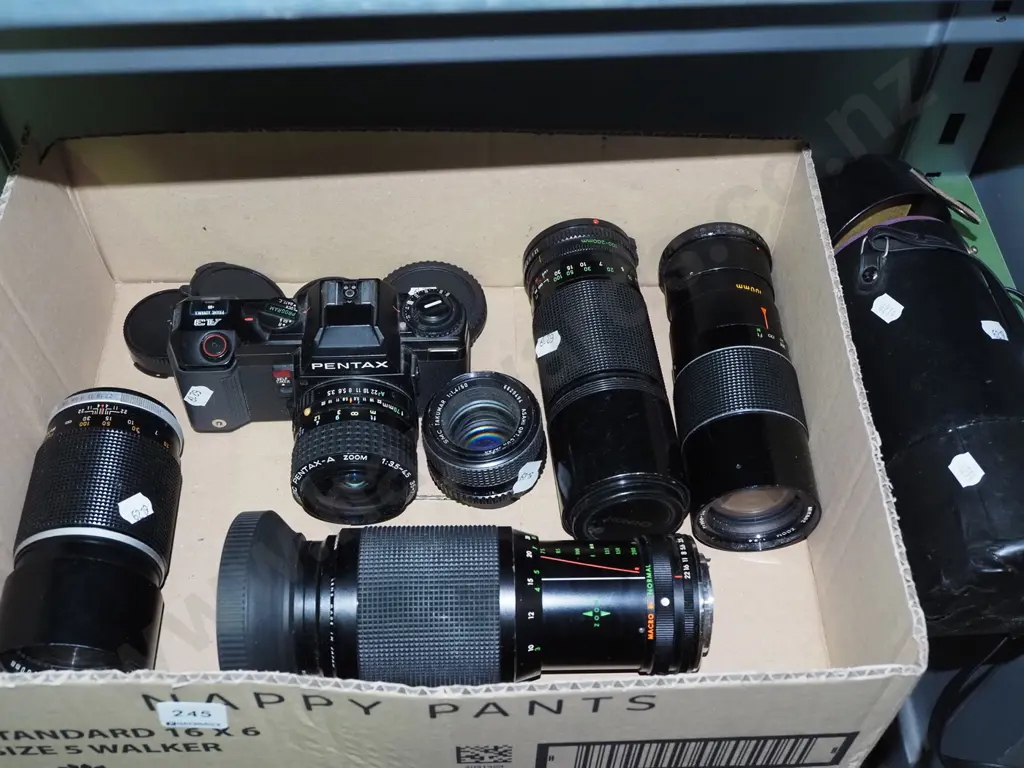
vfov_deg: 36.0
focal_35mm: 40
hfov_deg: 46.8
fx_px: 1183
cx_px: 512
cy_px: 384
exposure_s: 1/160
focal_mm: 20
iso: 2500
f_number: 5.6
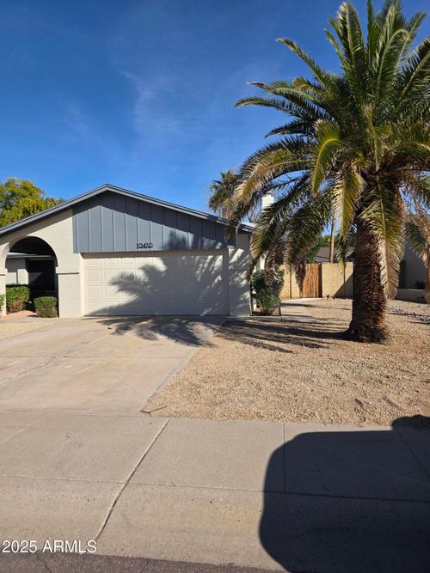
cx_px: 215
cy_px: 286
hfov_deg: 58.9
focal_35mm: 23
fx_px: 381
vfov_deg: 73.9
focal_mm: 6.3
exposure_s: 1/7626
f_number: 1.7
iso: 80
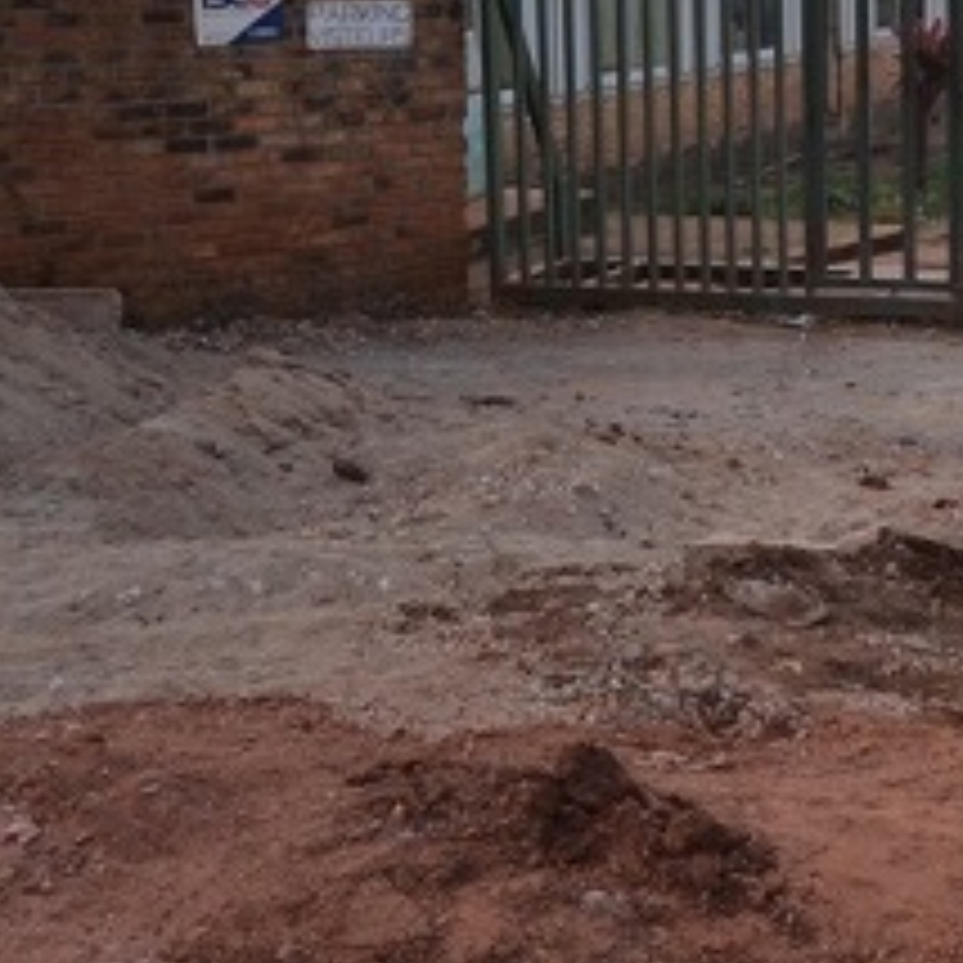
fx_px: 2361
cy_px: 148
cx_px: 1498
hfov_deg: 19.6
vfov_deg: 22.6
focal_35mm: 75
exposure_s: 1/125
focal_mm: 18
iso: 100
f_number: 5.6
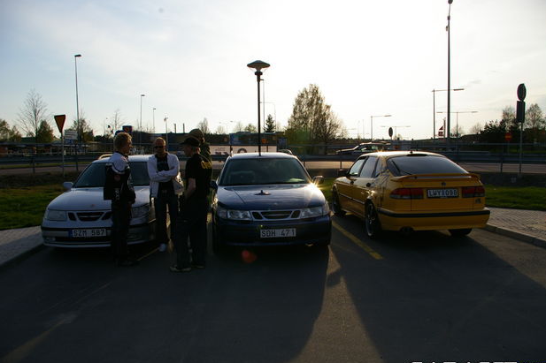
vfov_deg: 46.4
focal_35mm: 28
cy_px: 187
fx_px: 425
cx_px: 276
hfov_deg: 65.5
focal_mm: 18
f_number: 11
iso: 200
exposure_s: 1/250
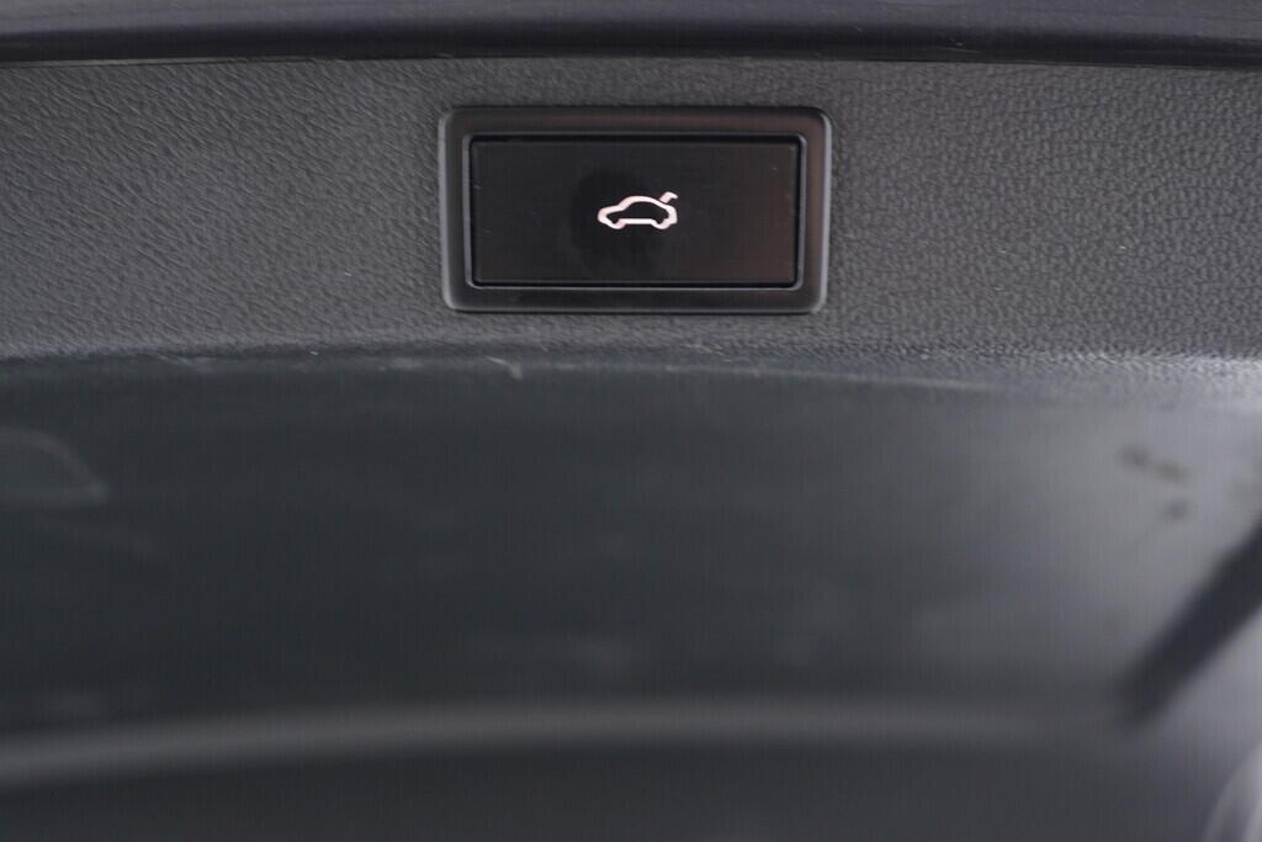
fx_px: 1262
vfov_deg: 36.9
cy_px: 421
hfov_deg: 53.1
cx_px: 631
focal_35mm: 36
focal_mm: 24
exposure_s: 1/40
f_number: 2.8
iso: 500
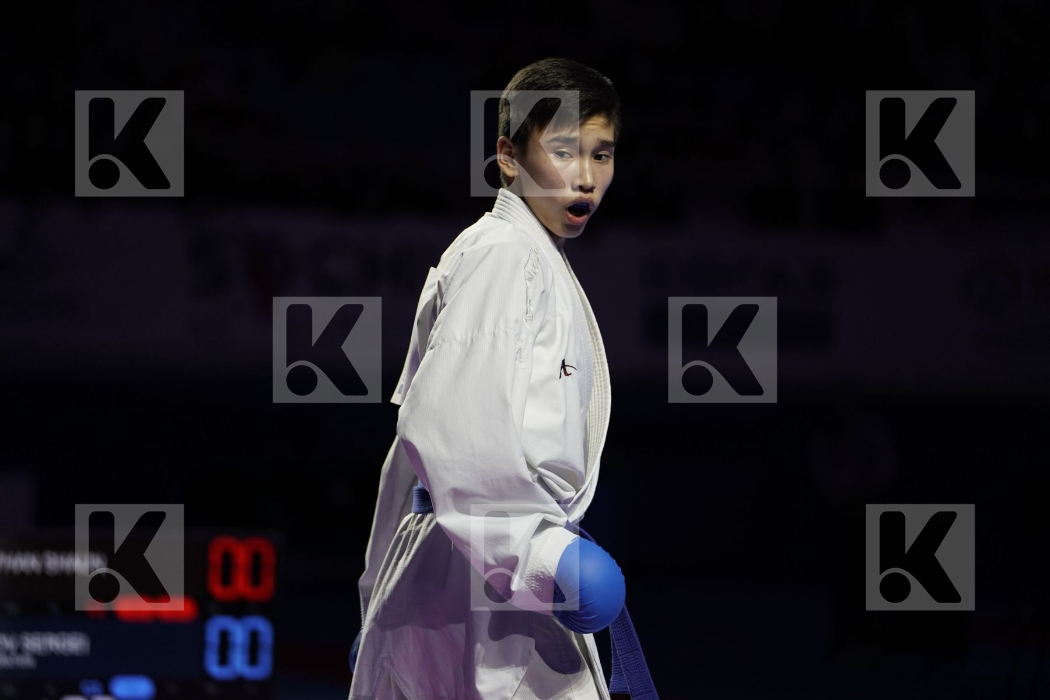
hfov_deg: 13.7
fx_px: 4375
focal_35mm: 150
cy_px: 350
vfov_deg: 9.1
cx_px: 525
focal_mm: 150
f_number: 2.8
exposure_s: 1/1000
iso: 1250
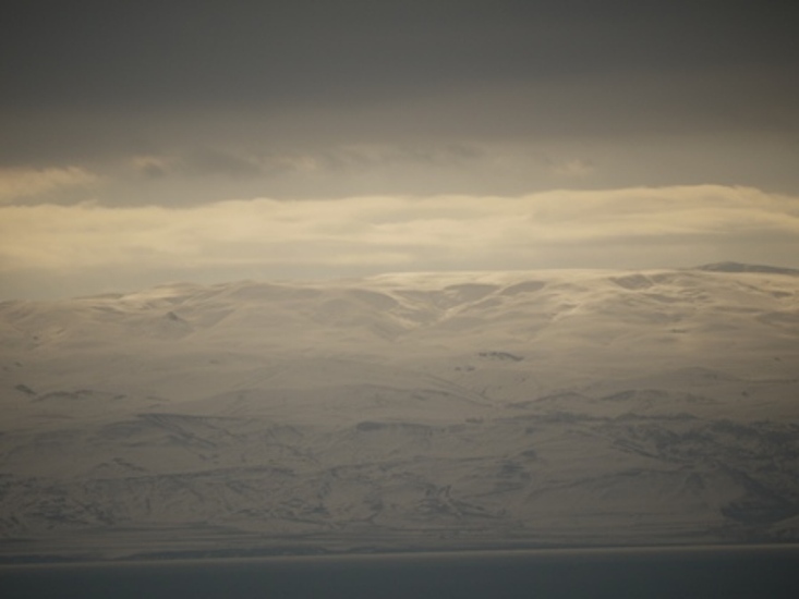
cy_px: 300
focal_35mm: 368
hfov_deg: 5.4
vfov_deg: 4.0
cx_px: 400
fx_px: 8495
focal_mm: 184
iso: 100
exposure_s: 1/800
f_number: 5.5
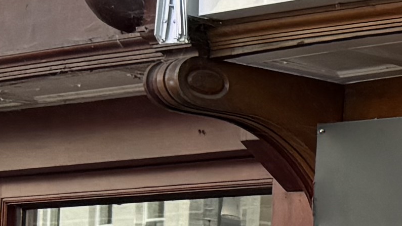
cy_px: 421
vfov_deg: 6.3
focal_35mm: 188
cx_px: 1077
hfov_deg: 9.6
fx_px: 2004
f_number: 1.78
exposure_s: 1/1094
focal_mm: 6.76
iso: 80
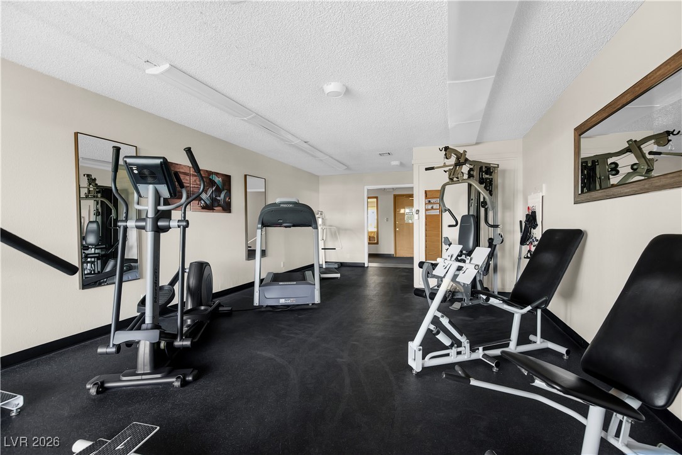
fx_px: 303
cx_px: 341
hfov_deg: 96.7
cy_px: 228
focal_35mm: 16
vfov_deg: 73.7
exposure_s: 1/20
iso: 1600
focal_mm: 16
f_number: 5
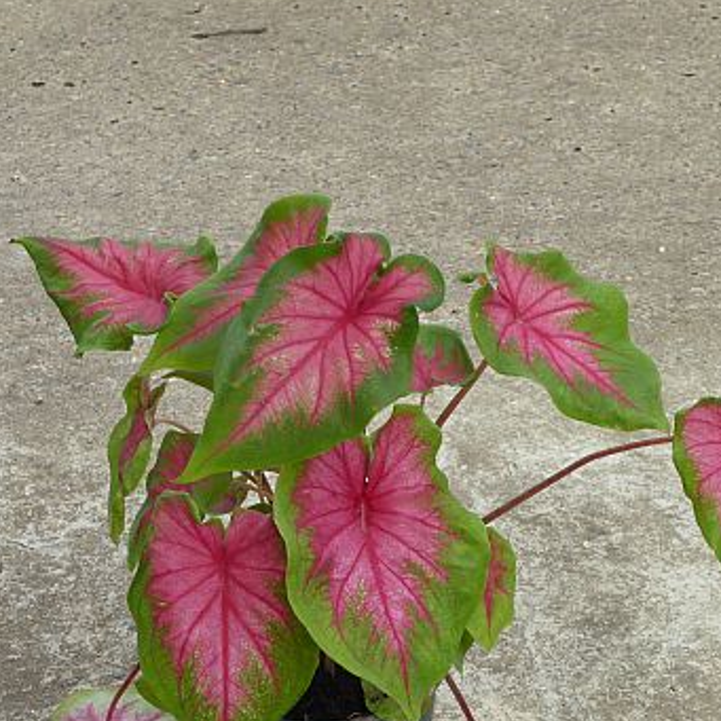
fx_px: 1956
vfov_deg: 20.8
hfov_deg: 20.9
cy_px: 493
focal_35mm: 83
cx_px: 330
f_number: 4.1
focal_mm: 9
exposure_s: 1/160
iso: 100
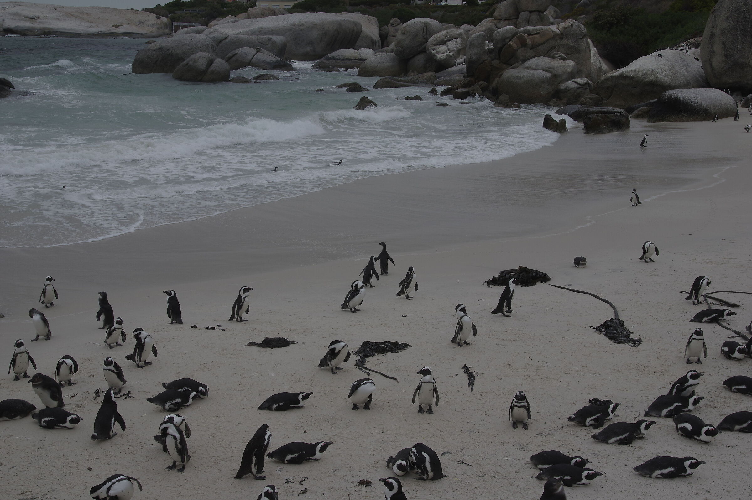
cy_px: 250
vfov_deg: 31.1
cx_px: 376
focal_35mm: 43
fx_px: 897
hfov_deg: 45.5
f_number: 10
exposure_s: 1/800
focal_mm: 29
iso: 250
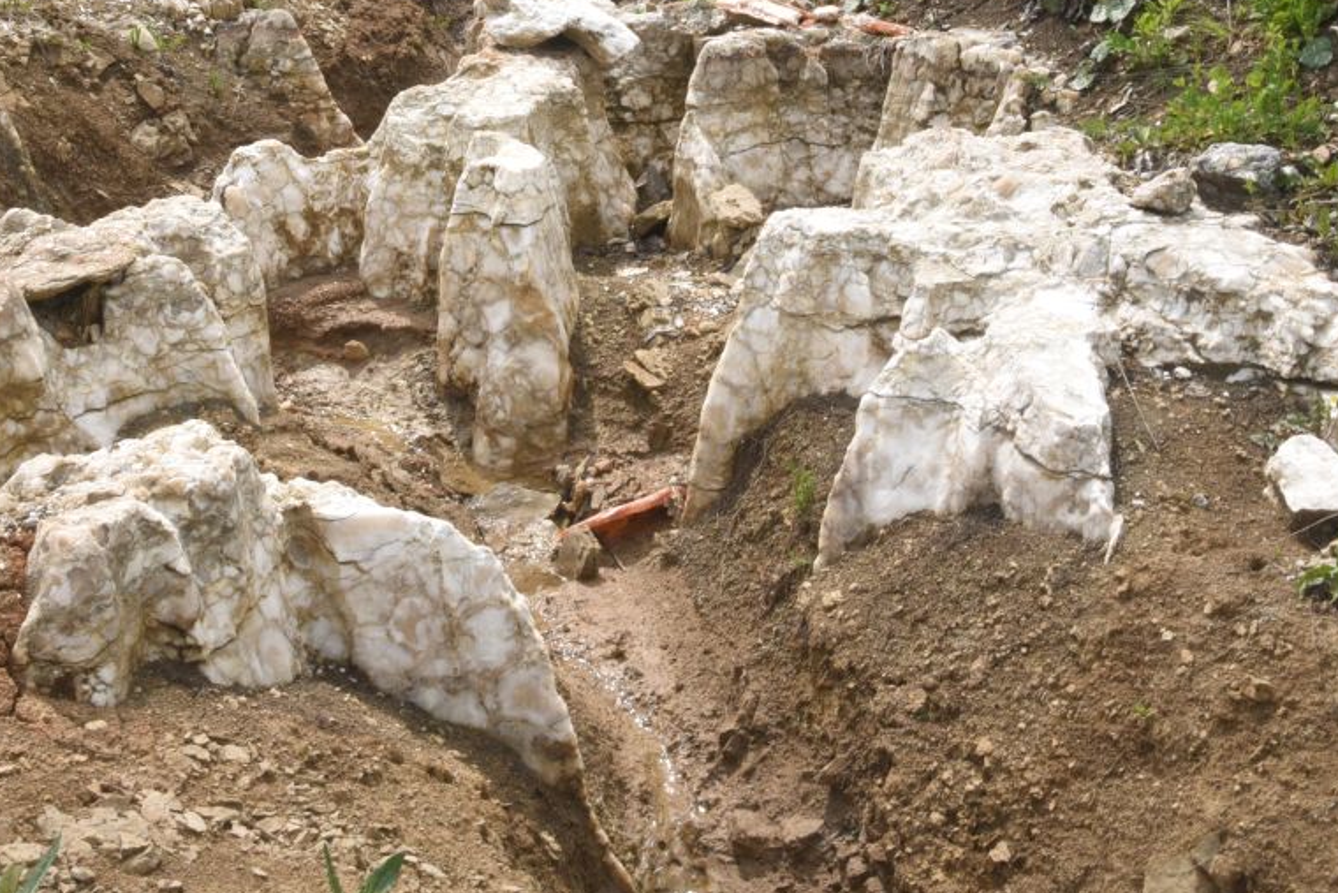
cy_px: 145
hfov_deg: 37.4
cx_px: 560
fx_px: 1970
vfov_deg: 25.0
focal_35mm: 53
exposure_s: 1/125
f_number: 32
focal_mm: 31
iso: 800
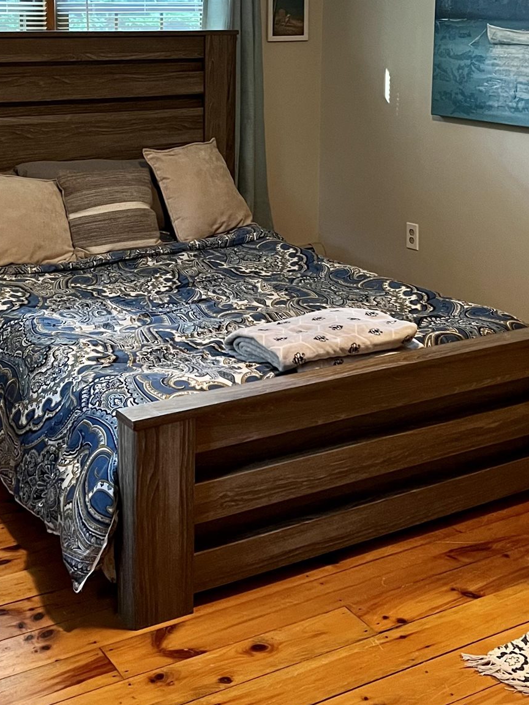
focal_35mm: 52
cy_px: 152
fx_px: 1060
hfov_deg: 28.0
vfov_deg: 35.7
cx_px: 217
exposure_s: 1/40
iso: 640
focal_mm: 5.7
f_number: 1.5
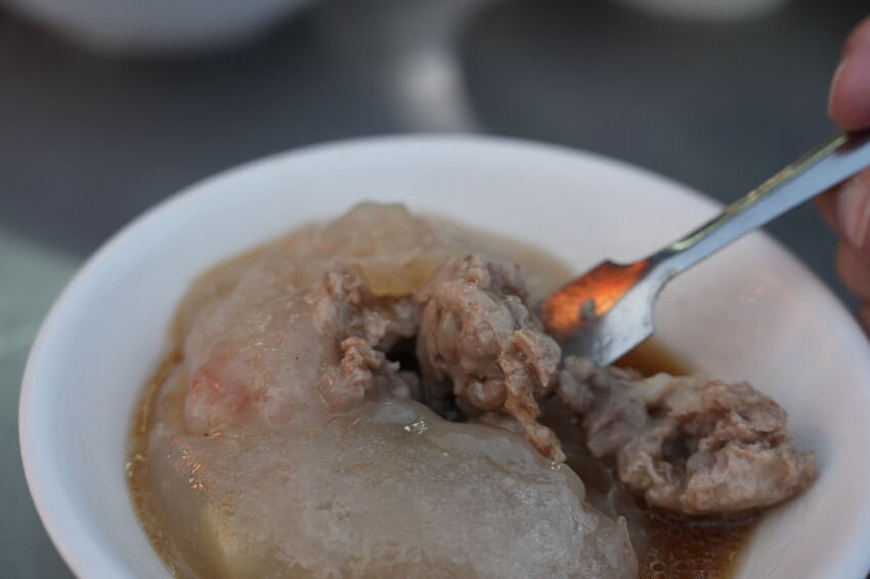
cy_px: 290
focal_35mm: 63
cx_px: 435
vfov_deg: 21.6
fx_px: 1522
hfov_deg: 31.9
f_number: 5
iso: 640
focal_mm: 63
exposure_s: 1/80
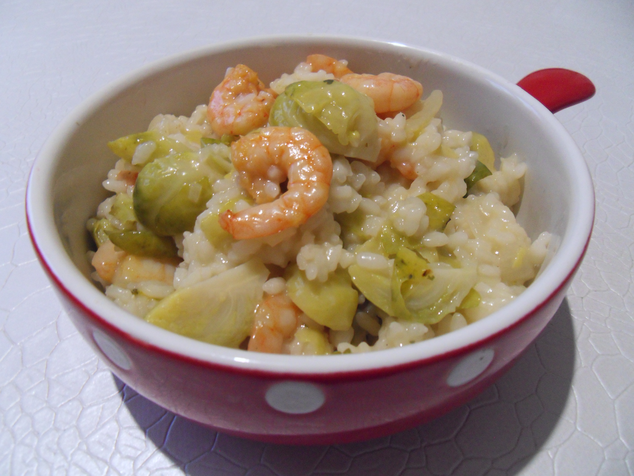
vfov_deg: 56.8
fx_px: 440
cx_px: 317
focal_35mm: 24
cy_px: 238
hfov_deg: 71.6
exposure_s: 1/20
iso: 400
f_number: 3.3
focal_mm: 4.2
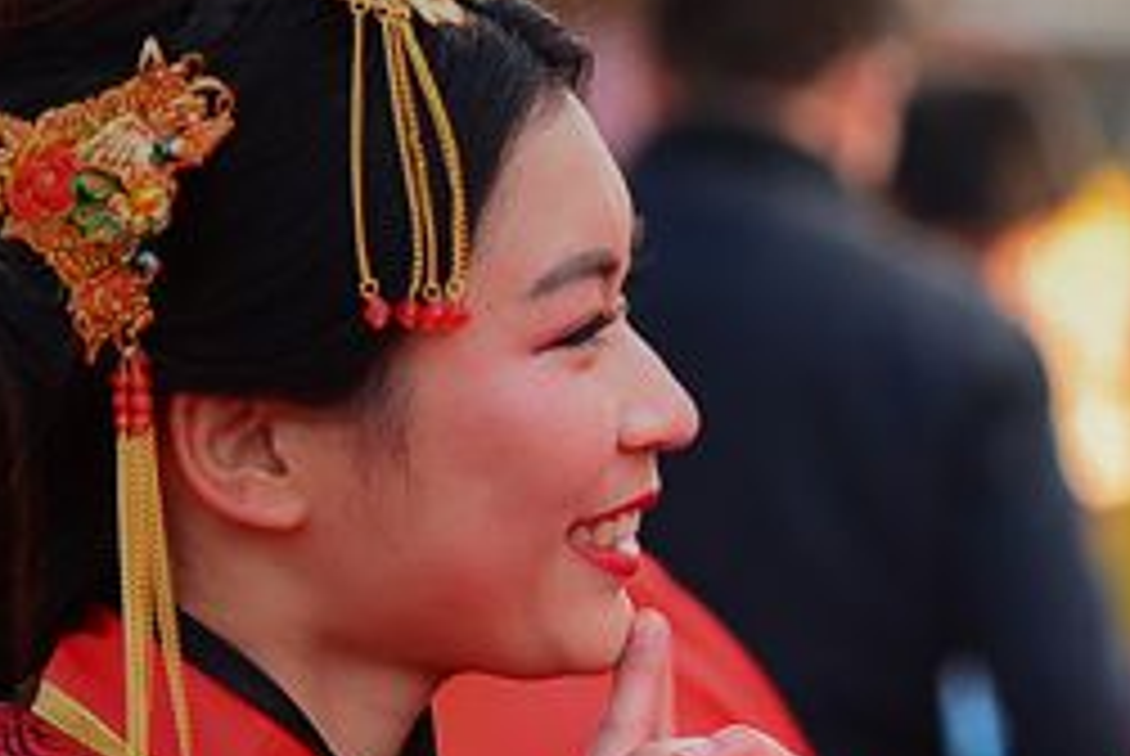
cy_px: 702
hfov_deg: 4.8
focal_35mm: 428
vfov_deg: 3.2
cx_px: 1463
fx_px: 13450
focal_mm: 105
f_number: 2.8
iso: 250
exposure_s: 1/250
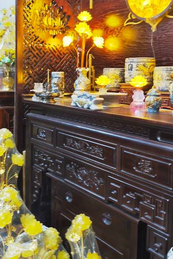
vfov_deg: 49.0
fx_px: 281
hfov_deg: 34.2
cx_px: 81
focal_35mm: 39
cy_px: 96
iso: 1250
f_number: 1.65
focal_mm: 6.18
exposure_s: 1/33.3
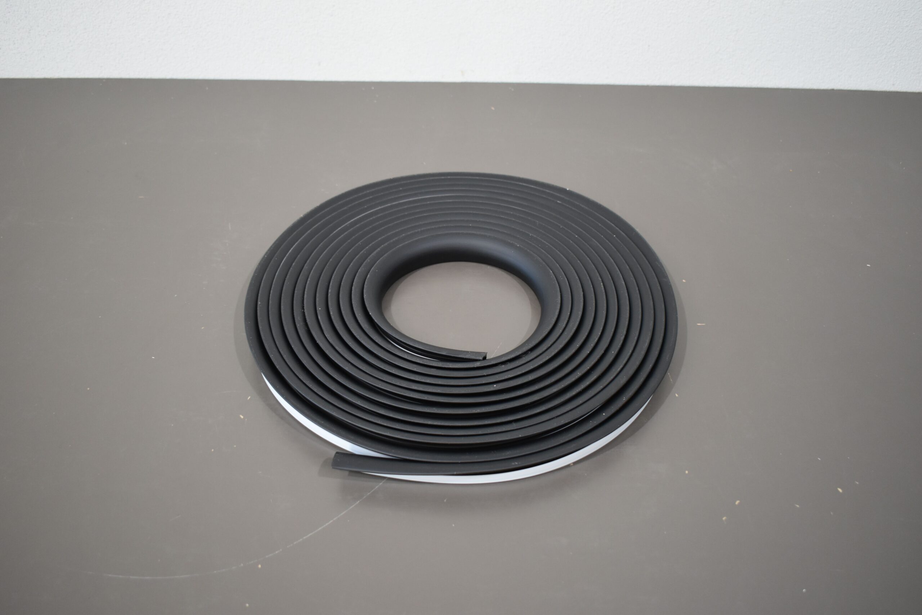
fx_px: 922
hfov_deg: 53.1
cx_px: 461
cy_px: 308
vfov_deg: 36.9
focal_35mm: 36
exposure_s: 1/160
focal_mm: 24
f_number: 3.8
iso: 800
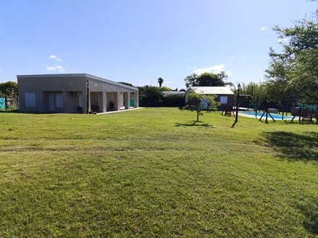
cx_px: 159
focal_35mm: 23
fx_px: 211
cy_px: 119
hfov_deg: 73.9
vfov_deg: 58.9
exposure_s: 1/900
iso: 50
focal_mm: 6.14
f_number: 1.6
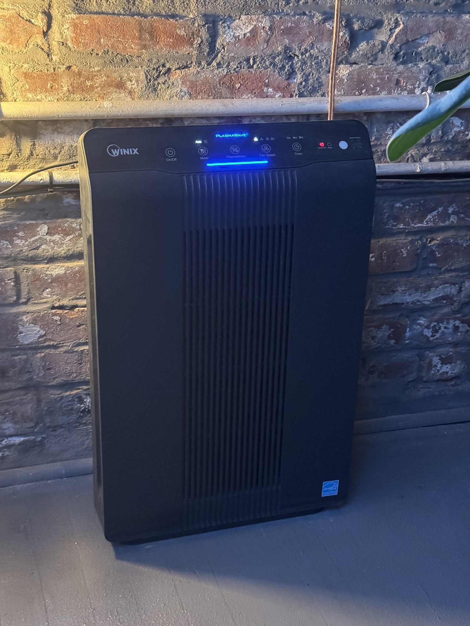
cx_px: 235
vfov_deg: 39.7
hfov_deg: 30.3
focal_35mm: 48
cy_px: 313
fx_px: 869
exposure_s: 1/22
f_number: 1.78
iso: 800
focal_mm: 6.76
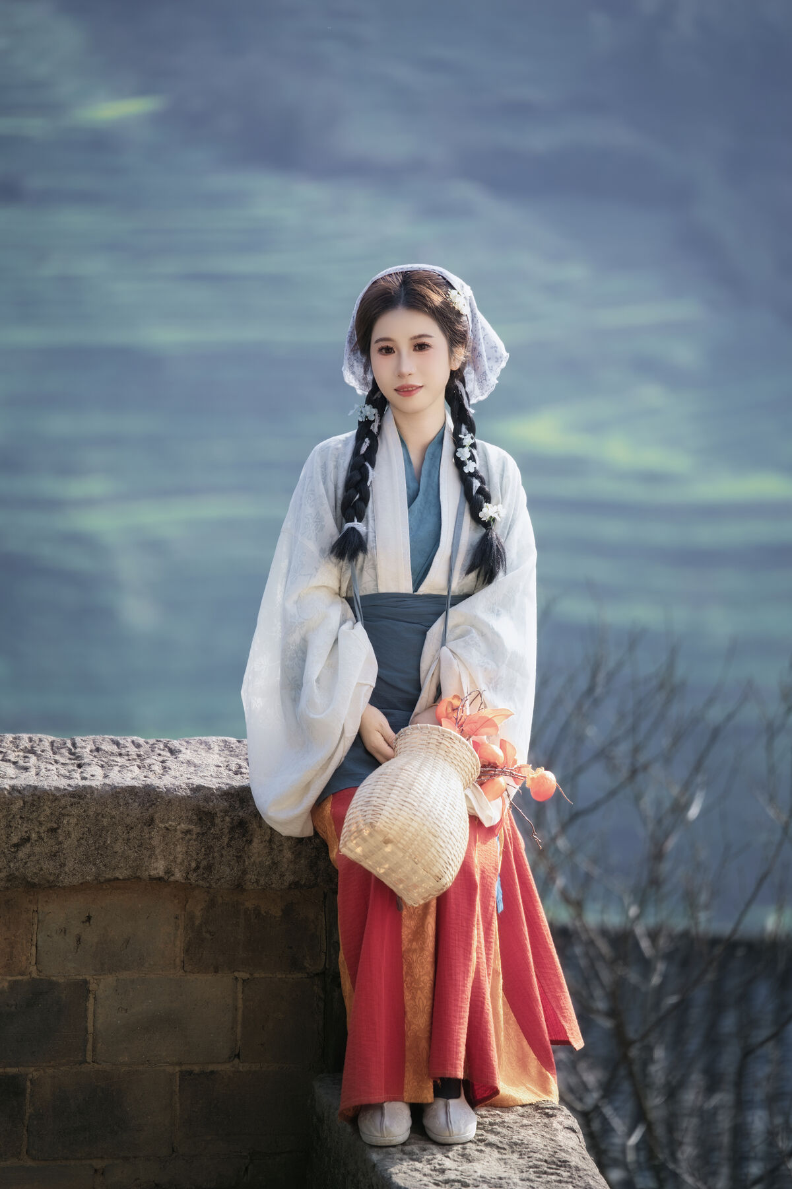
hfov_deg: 10.1
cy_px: 594
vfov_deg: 15.1
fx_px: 4488
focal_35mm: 136
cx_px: 396
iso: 64
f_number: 2.8
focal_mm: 136
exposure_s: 1/320
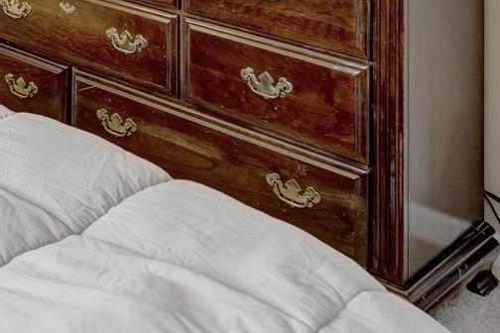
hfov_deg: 24.7
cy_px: -233
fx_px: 903
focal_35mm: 65
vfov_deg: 17.6
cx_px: -230
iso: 1250
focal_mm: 16
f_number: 8
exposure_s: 1/5
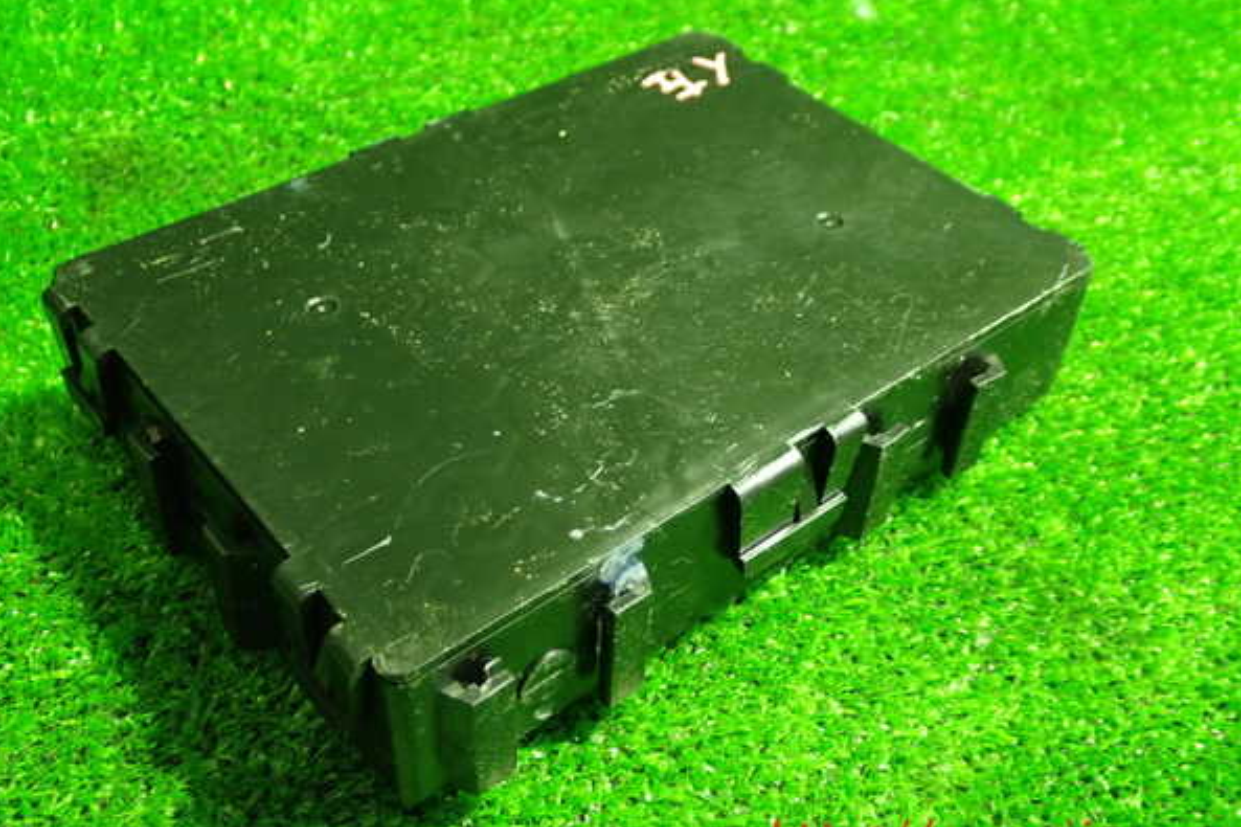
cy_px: 398
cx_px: 617
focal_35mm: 40
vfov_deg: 33.4
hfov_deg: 48.5
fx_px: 1378
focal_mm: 6.83
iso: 800
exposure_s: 1/20
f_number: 2.7
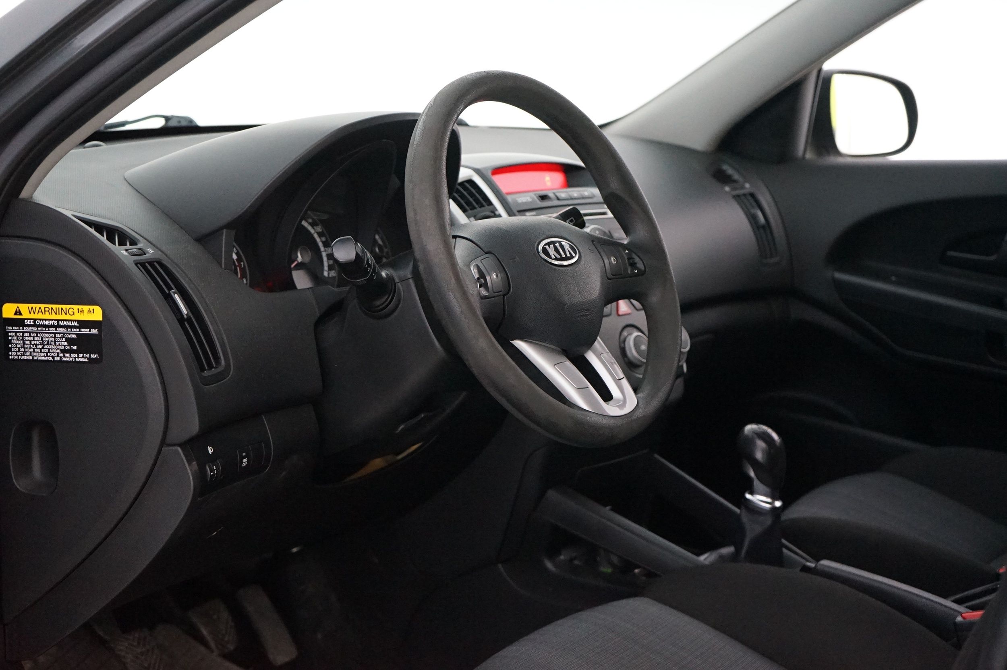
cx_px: 504
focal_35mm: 56
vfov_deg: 24.1
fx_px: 1565
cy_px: 335
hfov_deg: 35.7
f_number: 5
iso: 6400
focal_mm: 56
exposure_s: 1/40
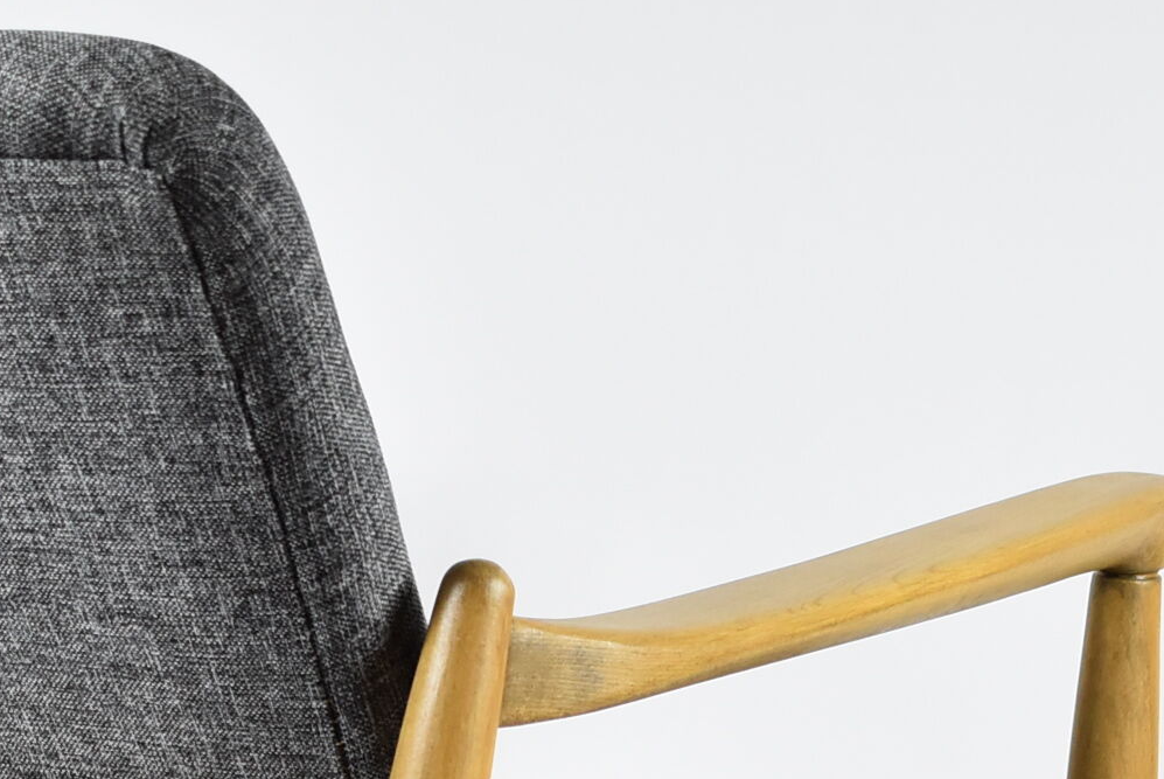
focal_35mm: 135
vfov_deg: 9.9
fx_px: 4369
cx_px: 91
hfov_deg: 15.0
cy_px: 1071
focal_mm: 30
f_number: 4.2
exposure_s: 1/125
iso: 900
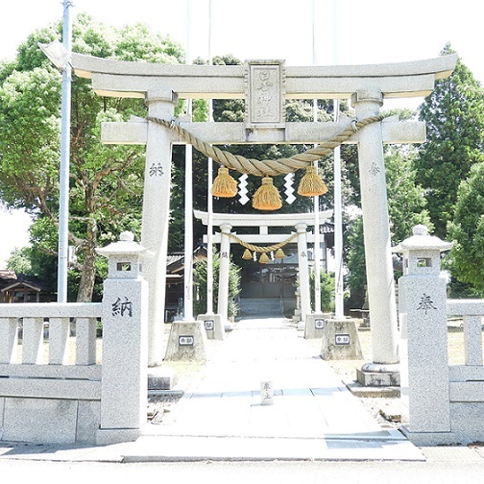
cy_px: 244
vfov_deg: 41.9
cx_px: 277
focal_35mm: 40
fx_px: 633
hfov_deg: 41.8
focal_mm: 5.9
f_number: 3.6
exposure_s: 1/200
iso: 100
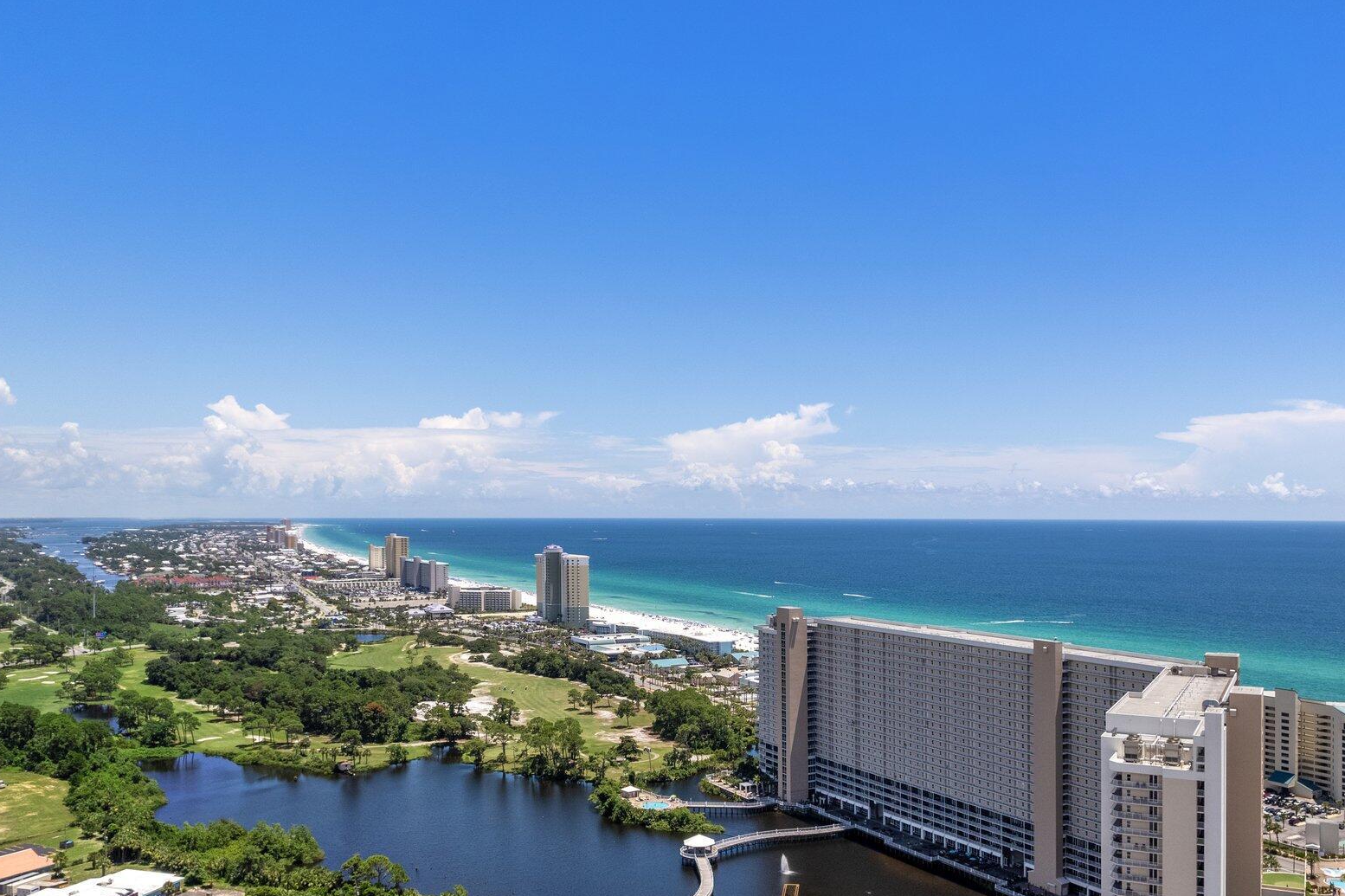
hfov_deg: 63.6
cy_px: 575
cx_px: 724
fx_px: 1083
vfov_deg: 44.5
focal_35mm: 29
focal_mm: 8.38
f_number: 2.8
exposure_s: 1/90
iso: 110
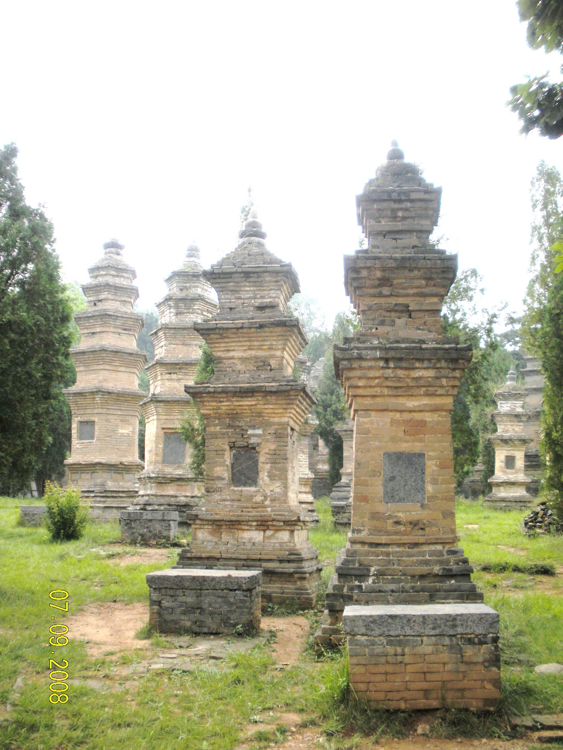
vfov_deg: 51.4
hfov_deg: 39.7
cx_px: 282
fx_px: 781
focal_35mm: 36
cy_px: 375
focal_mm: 6.3
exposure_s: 1/450
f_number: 3.5
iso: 64
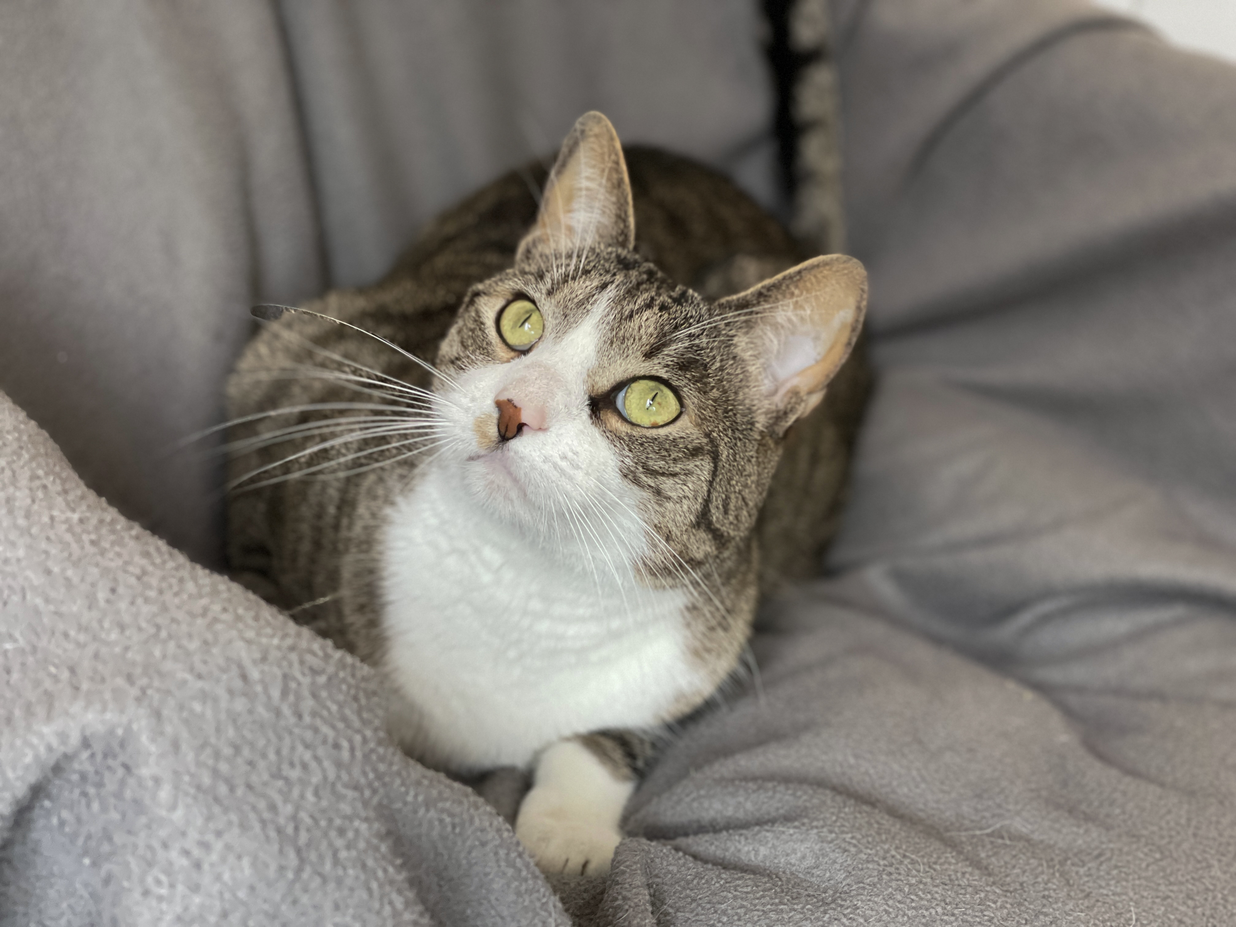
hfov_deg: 36.8
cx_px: 618
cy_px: 464
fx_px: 1857
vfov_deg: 28.0
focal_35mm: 52
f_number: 2
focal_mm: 6
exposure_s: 1/122
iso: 250
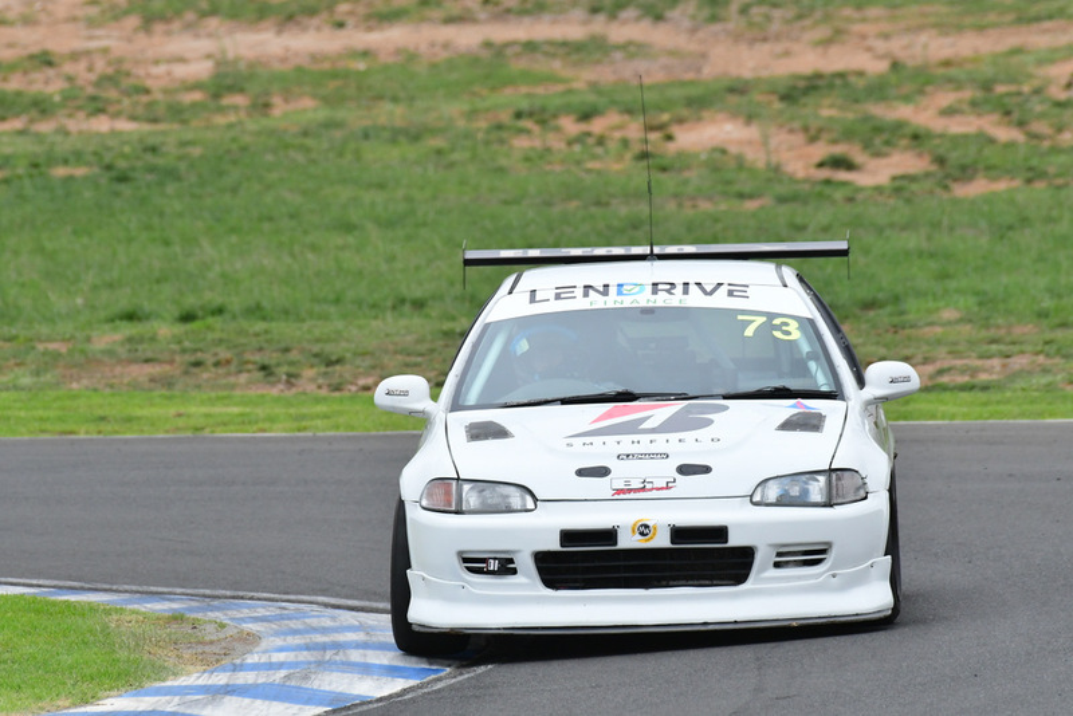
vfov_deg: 1.8
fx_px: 22361
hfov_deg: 2.7
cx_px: 536
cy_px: 358
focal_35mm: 750
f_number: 10
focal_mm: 500
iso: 1600
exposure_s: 1/640
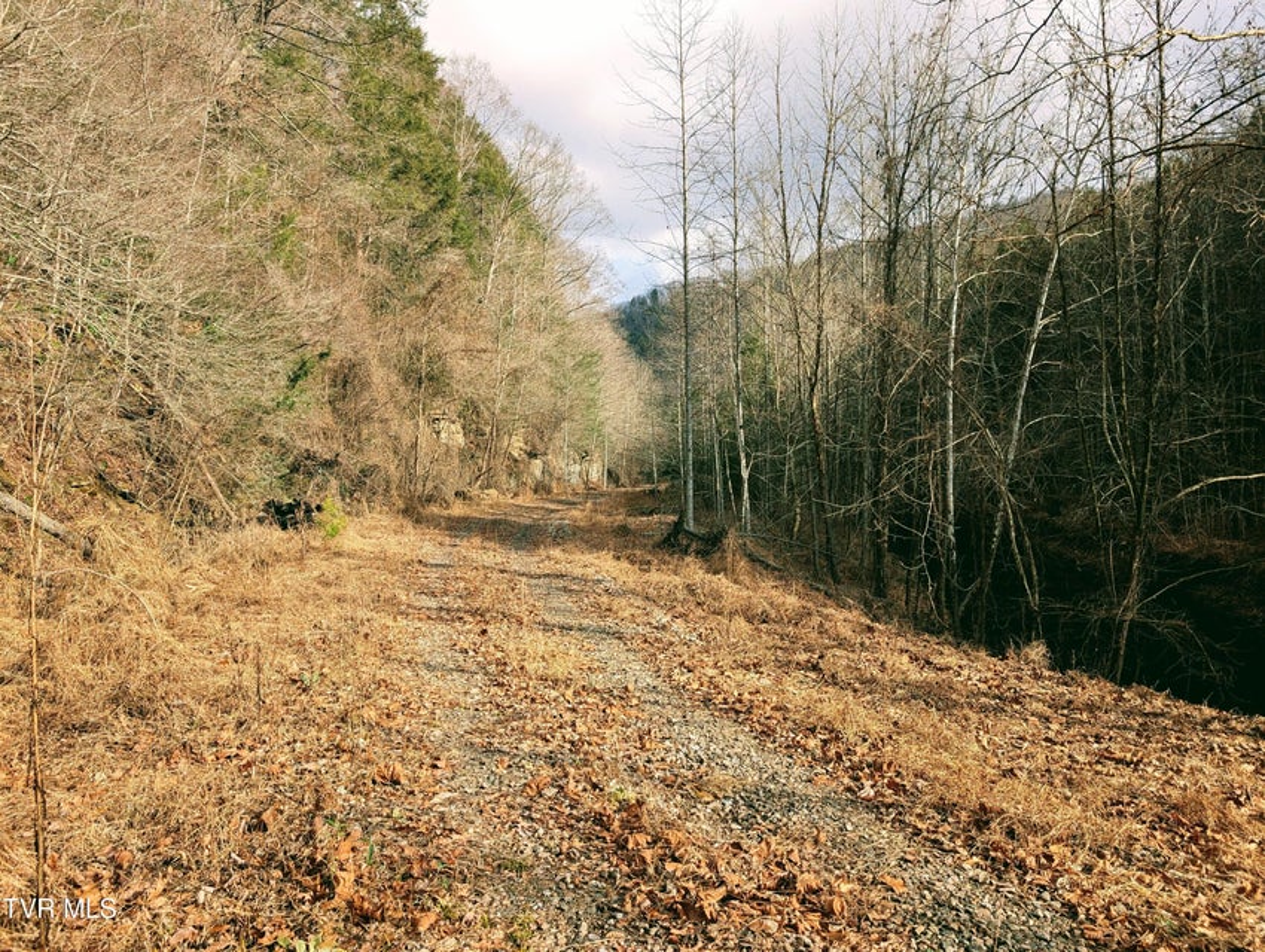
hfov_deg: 71.5
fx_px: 878
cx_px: 632
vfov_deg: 56.9
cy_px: 476
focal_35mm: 24
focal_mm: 6.9
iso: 17
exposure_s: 1/551
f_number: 1.68
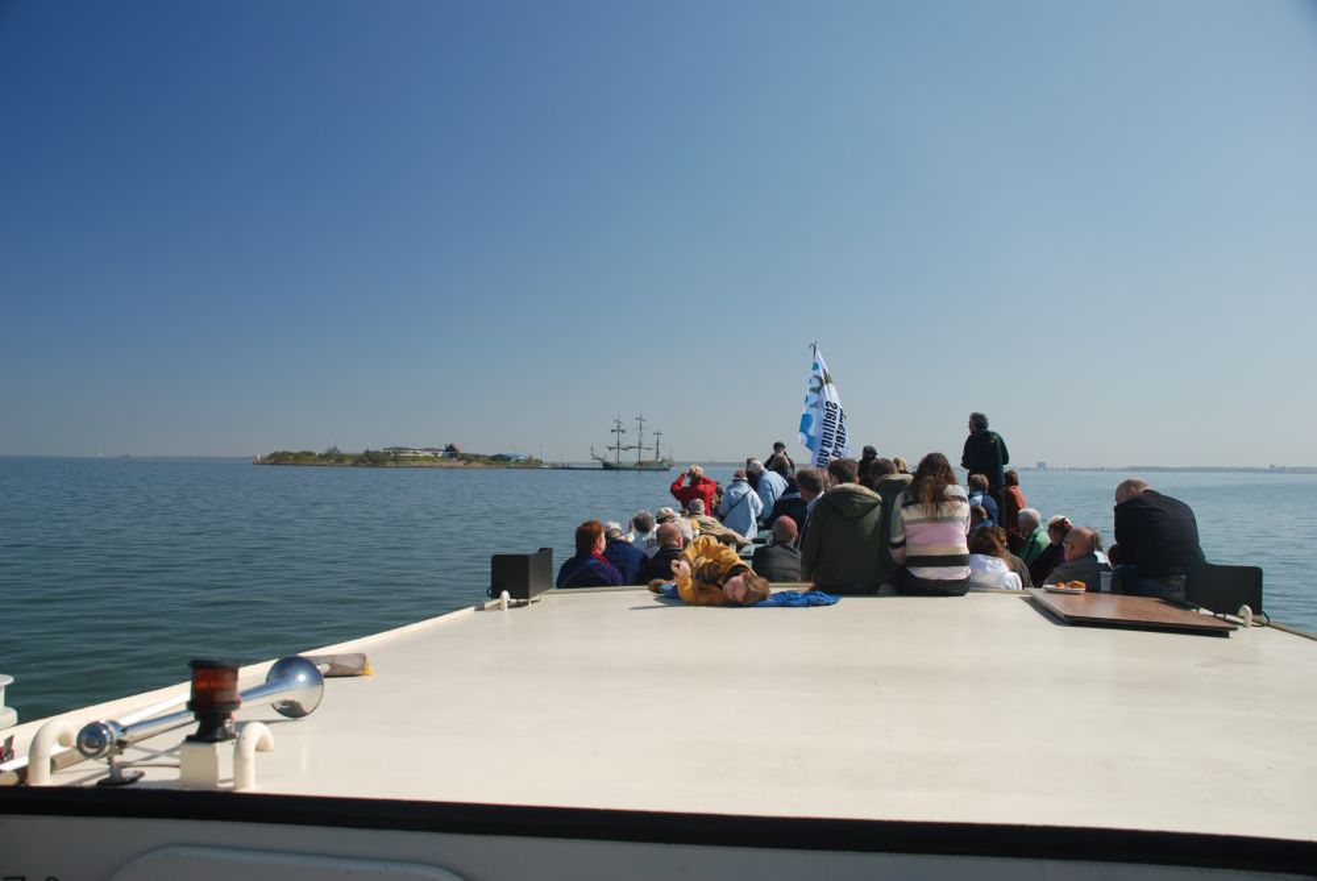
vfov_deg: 43.7
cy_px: 440
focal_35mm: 30
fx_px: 1099
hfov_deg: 61.9
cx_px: 658
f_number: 7.1
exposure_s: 1/200
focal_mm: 20
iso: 100
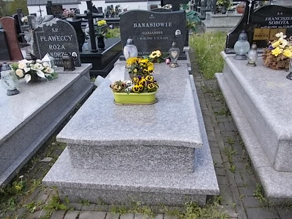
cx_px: 146
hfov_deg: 63.4
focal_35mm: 28
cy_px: 110
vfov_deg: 49.7
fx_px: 236
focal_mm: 4
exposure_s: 1/400
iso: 80
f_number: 2.7
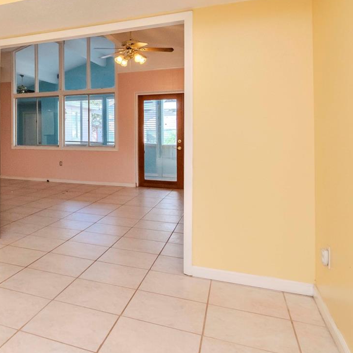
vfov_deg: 51.8
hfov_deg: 45.5
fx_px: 357
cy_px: 121
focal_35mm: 31
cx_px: 10
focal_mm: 11
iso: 800
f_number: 7.1
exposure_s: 1/80
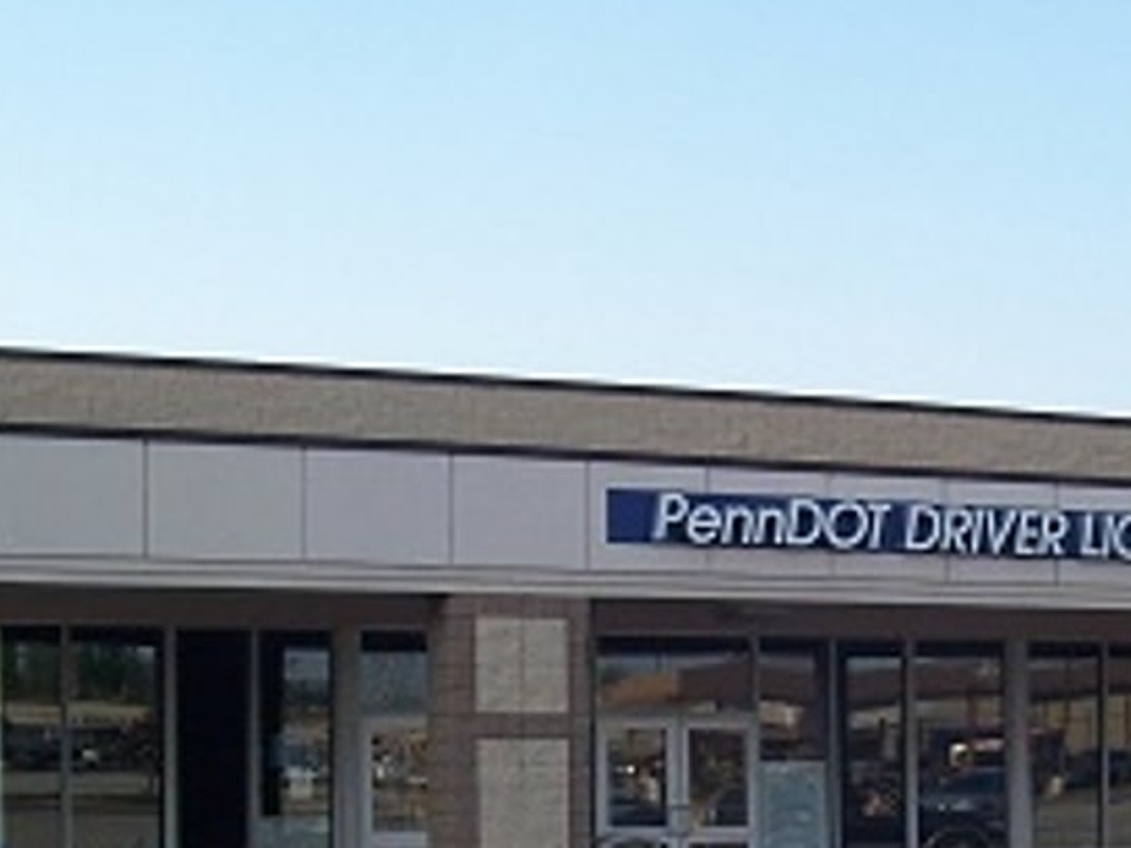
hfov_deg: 23.1
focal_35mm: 84
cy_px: 706
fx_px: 2745
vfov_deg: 17.4
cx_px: 845
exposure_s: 1/250
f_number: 5.6
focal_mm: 5.6
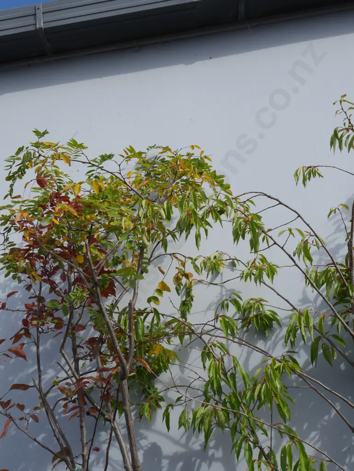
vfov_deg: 51.3
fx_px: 490
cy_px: 236
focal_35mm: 36
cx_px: 177
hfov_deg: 39.7
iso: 200
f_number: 9
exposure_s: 1/400
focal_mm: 18
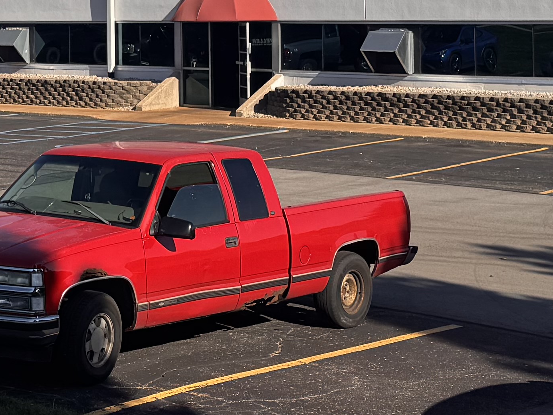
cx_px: -26
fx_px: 1582
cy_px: 25
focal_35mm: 99
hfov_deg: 19.2
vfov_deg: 14.8
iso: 80
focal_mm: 6.76
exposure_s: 1/5814
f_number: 1.78
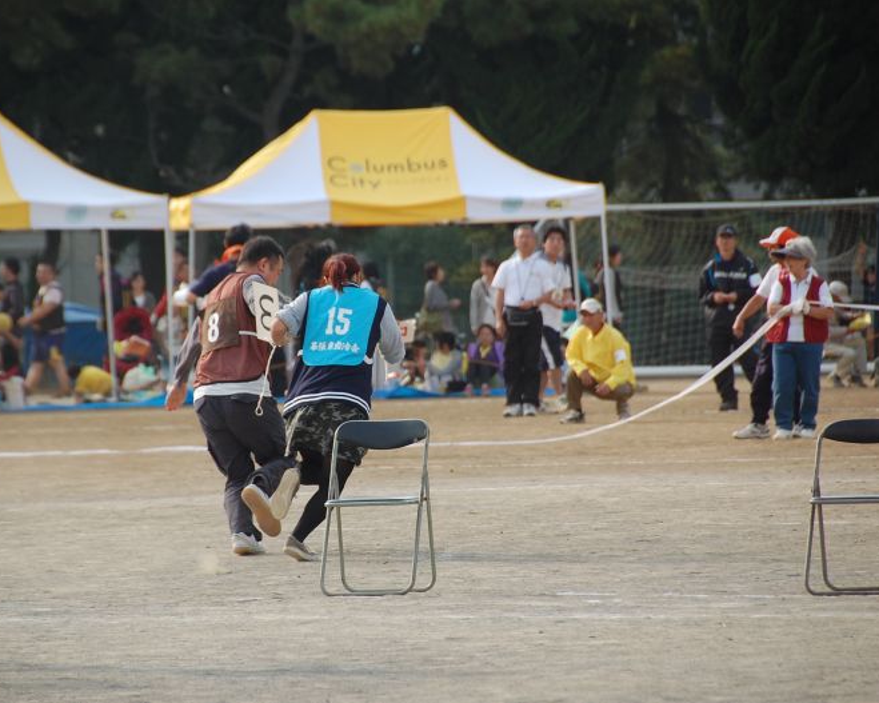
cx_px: 364
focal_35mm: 341
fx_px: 8870
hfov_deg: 5.7
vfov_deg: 4.5
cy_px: 351
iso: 400
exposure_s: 1/800
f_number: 5.6
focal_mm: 200
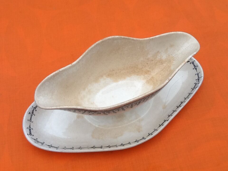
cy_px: 86
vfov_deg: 32.9
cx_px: 114
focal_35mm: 44
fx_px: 290
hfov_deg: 42.9
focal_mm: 2.03
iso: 40
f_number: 2.4
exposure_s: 1/146
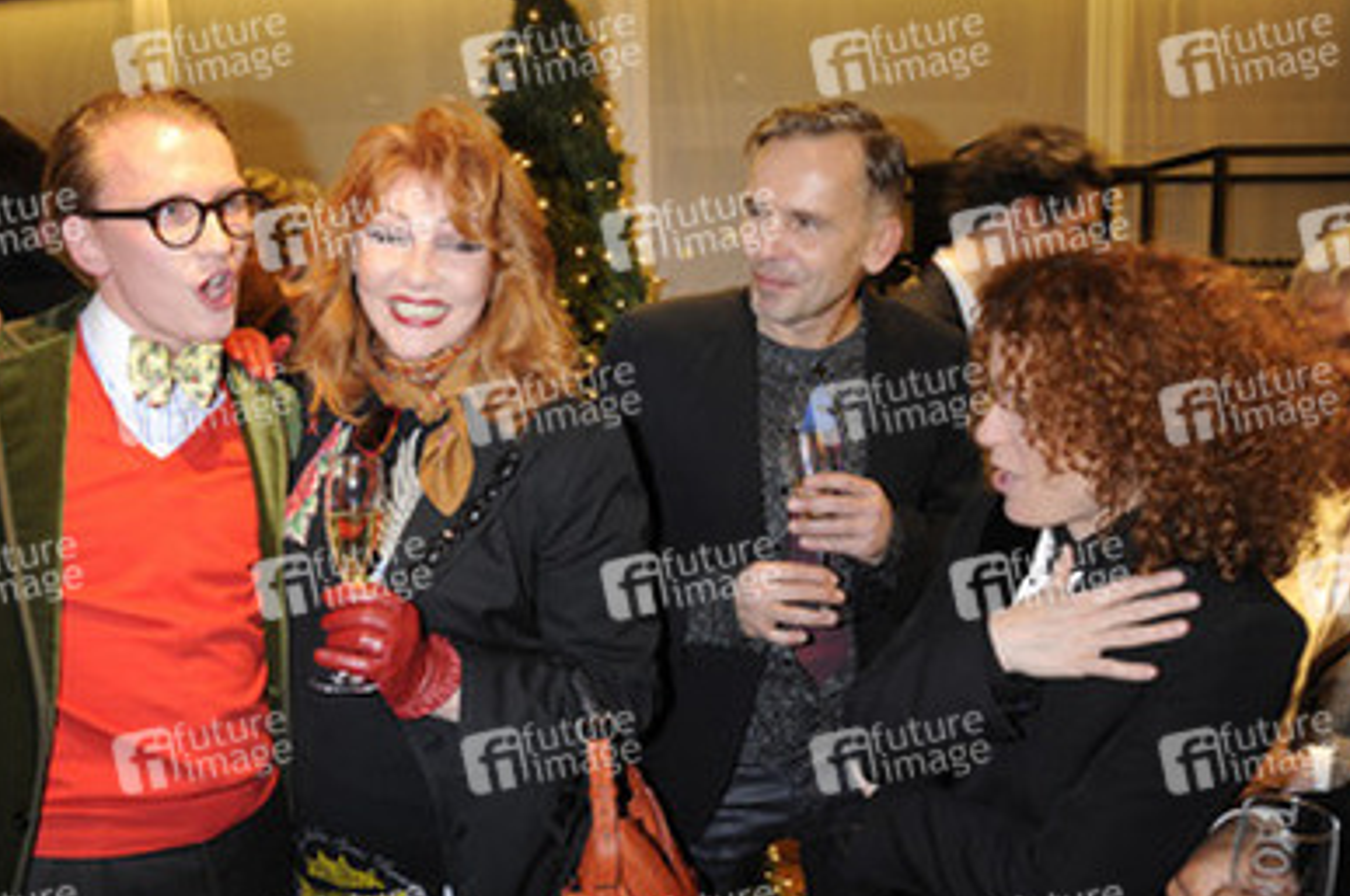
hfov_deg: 65.3
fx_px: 1049
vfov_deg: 46.2
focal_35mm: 28
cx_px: 598
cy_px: 492
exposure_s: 1/30
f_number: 5.6
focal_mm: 24
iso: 800
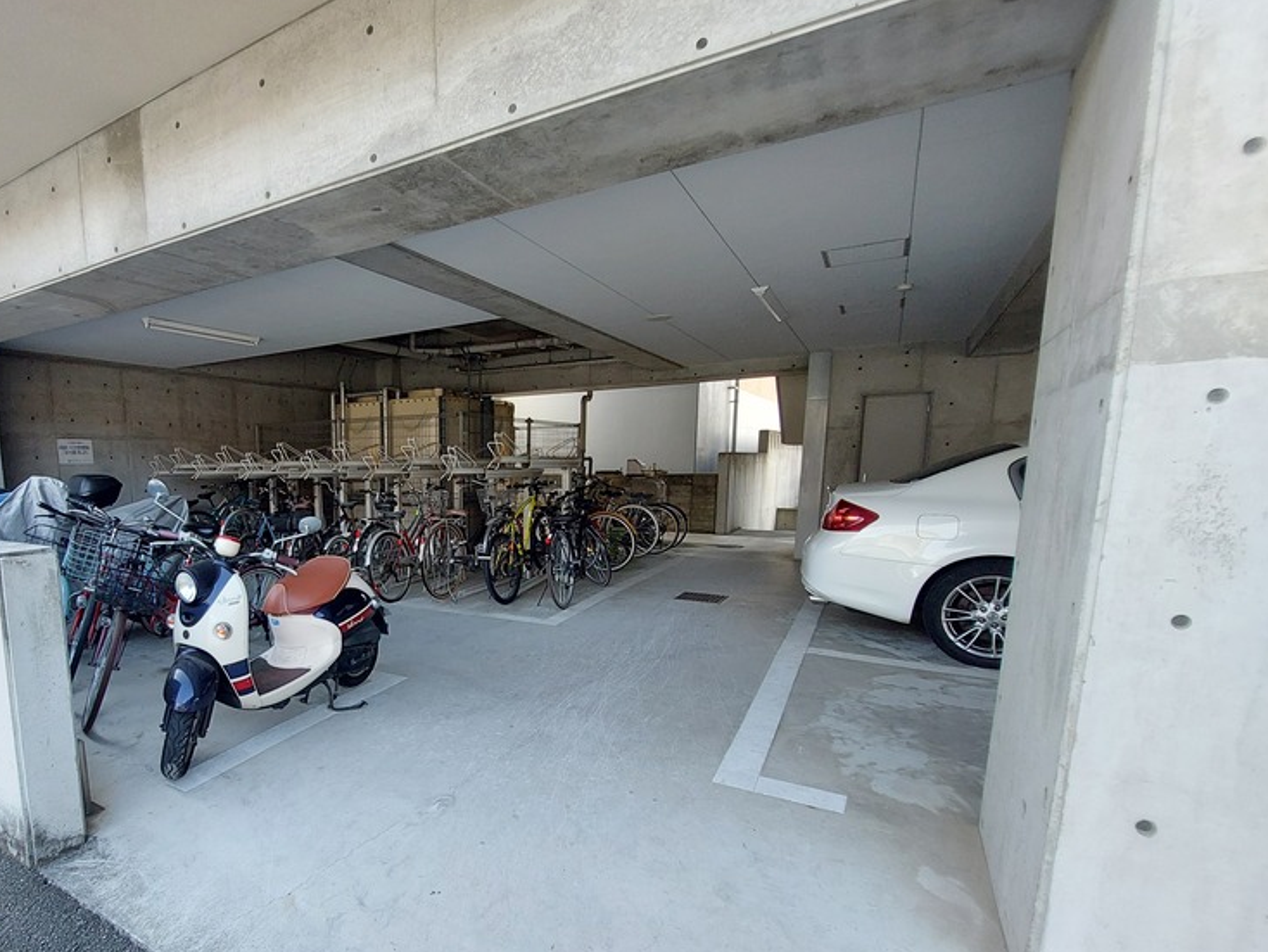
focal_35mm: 17
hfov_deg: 88.4
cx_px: 446
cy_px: 562
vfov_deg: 74.1
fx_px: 623
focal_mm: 1.74
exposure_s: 1/141
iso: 50
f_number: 2.2
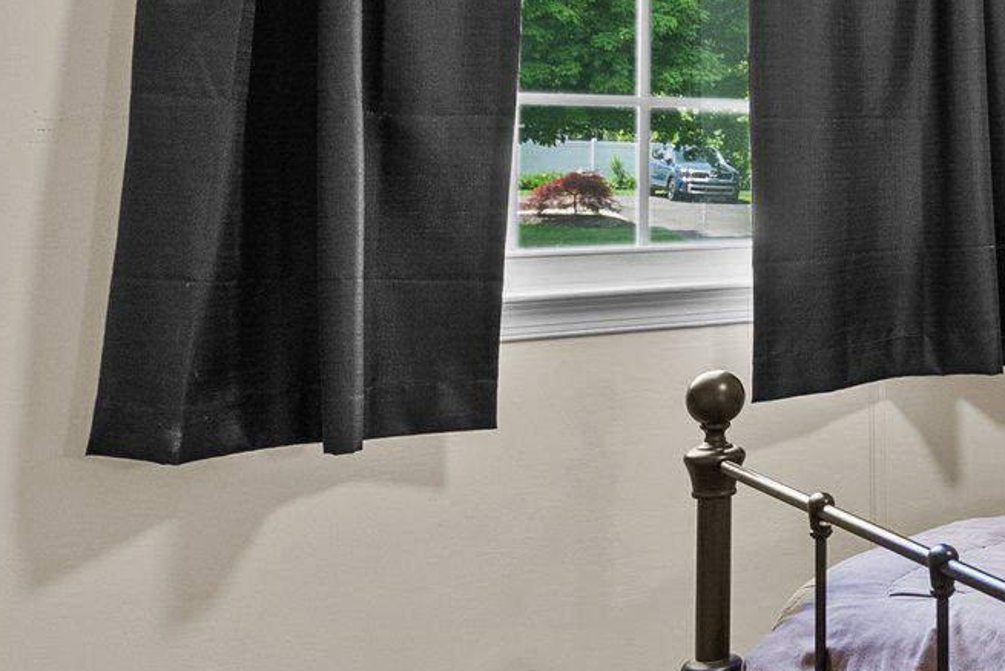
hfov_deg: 29.6
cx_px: 1384
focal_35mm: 50
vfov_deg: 26.9
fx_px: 1396
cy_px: 233
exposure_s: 1/8
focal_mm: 16
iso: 800
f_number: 8
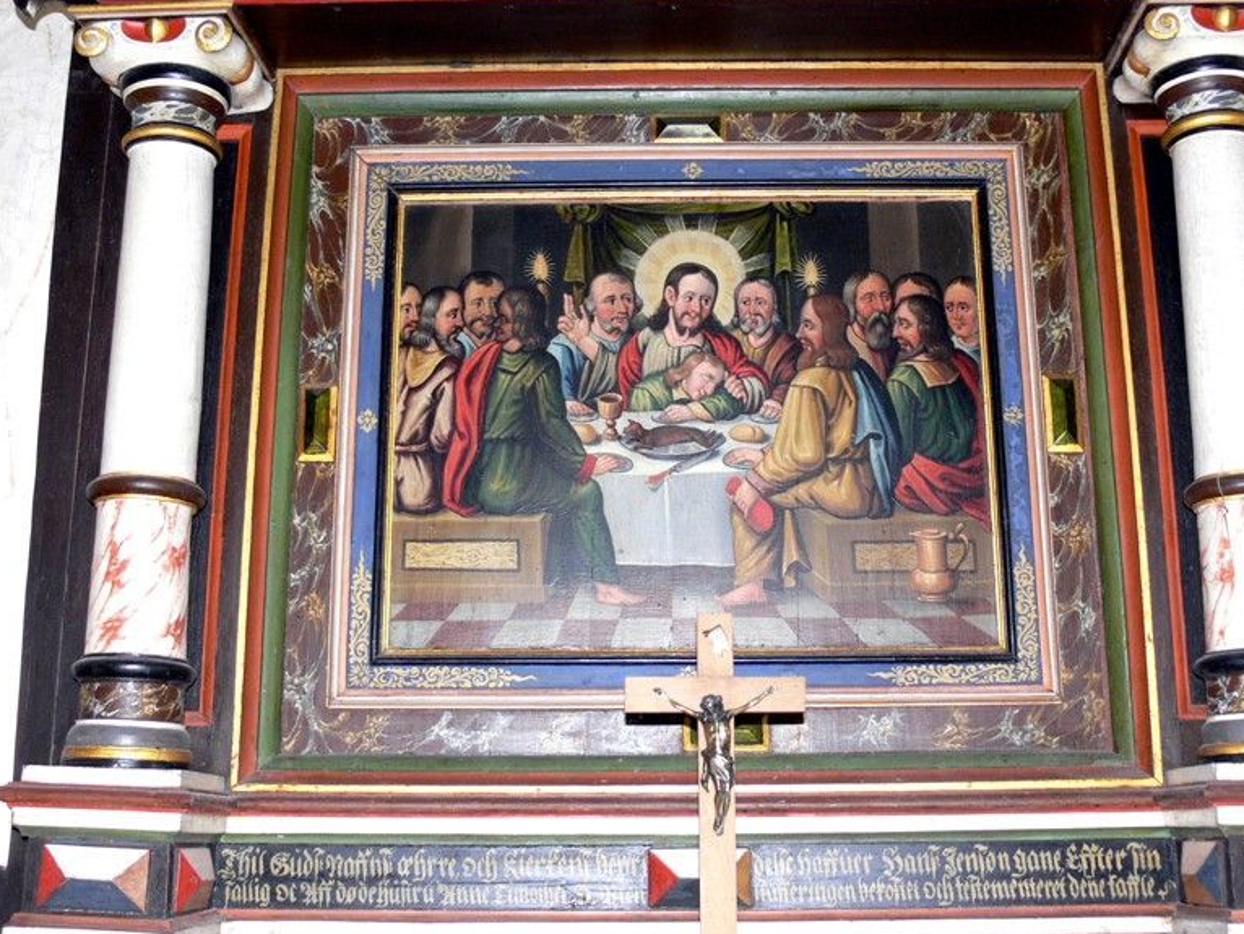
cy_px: 426
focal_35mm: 43
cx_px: 668
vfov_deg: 33.6
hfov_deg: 43.8
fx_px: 1546
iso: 100
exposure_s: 1/30
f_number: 2.8
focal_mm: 8.2
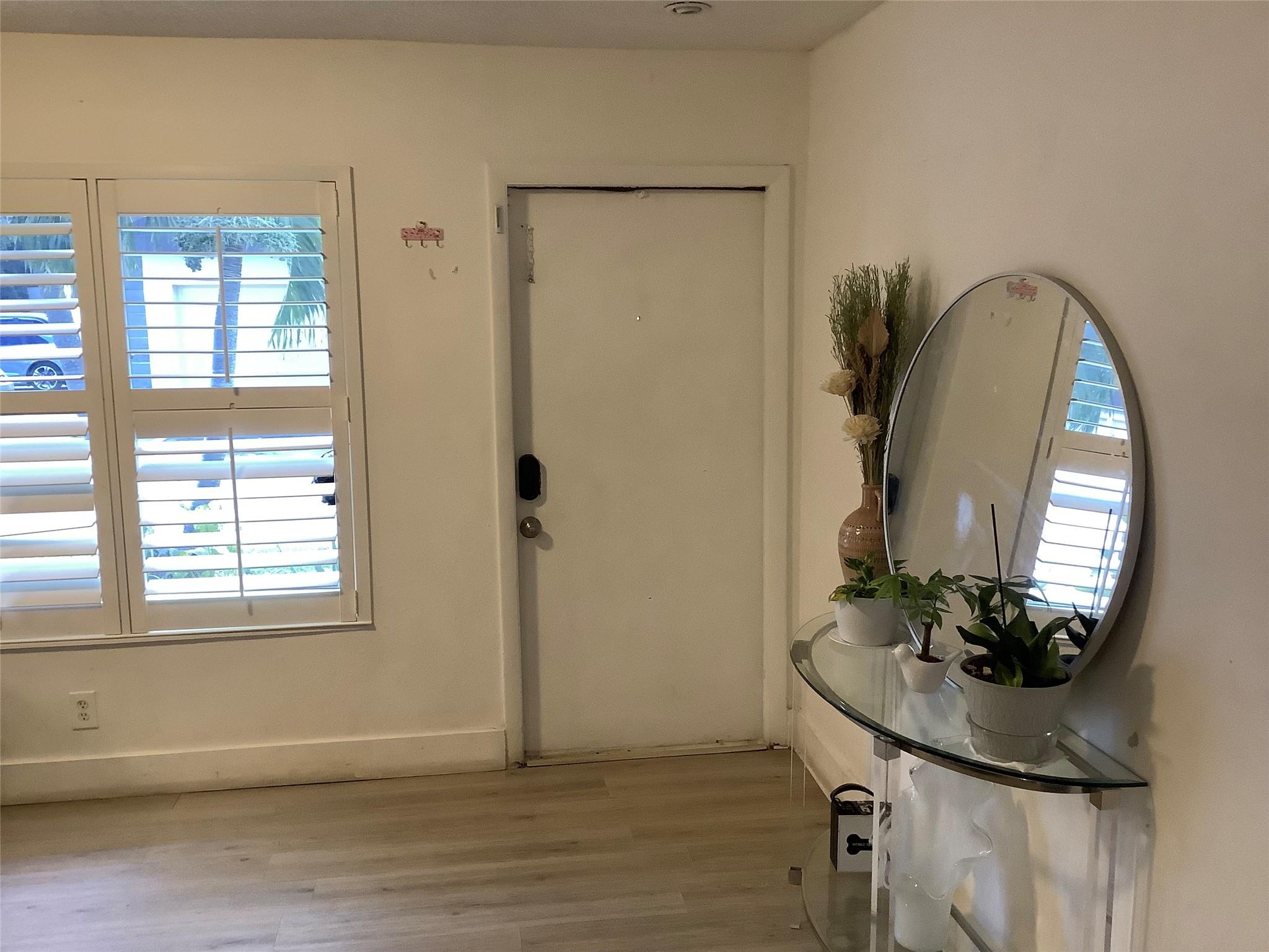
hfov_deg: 58.4
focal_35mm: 31
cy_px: 476
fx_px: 1136
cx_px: 634
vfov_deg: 45.4
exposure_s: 1/60
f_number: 2.4
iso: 250
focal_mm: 3.3
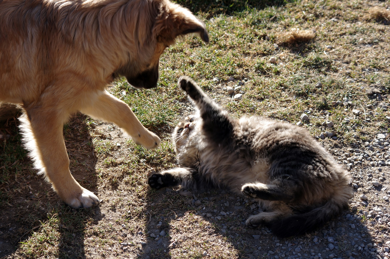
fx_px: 887
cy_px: 130
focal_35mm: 82
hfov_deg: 24.8
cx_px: 195
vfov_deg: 16.6
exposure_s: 1/125
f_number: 5.6
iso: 100
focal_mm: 55
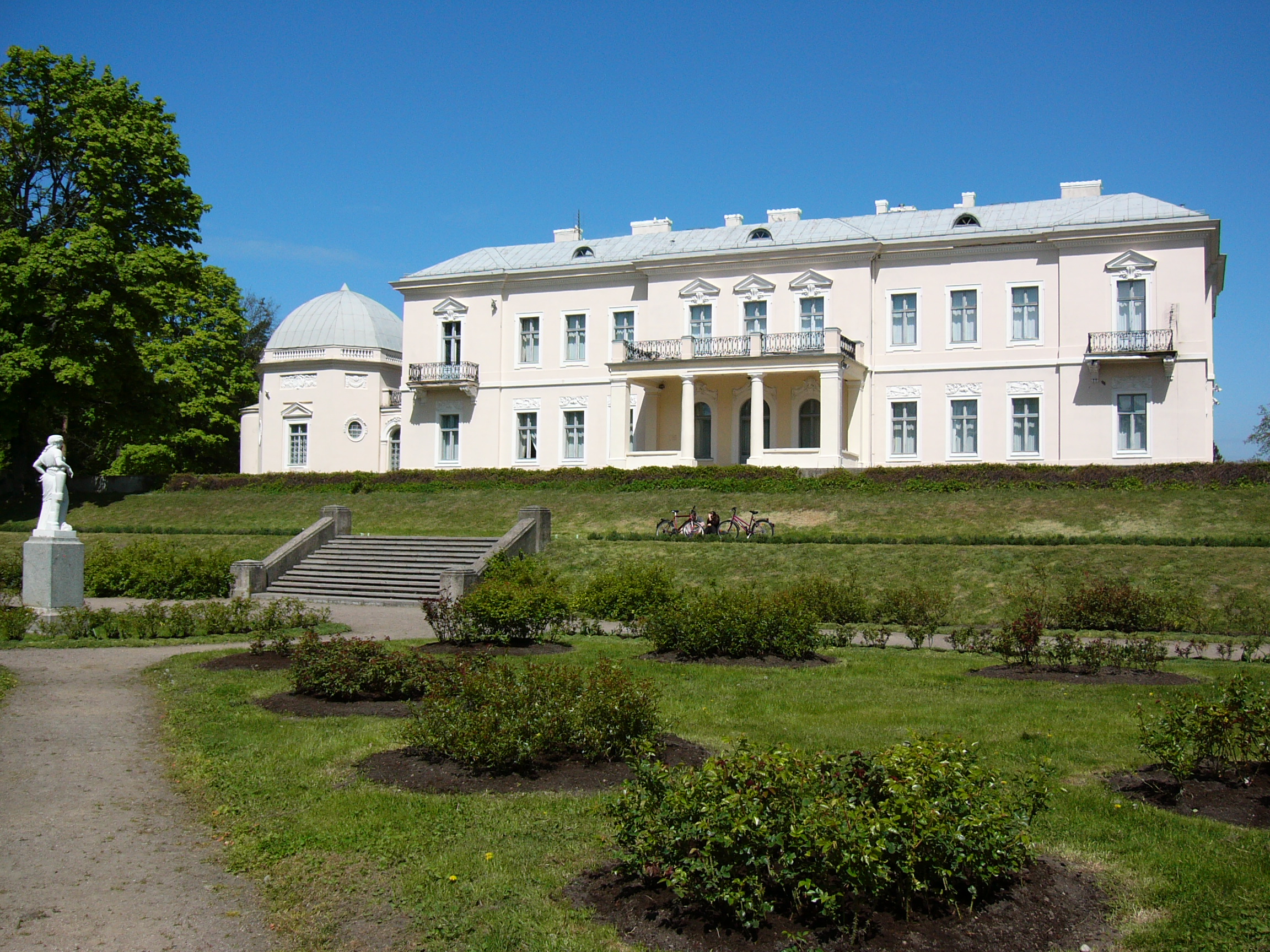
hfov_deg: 52.6
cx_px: 635
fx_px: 1284
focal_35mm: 35
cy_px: 476
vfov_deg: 40.7
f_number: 8
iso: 50
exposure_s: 1/200
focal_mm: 5.8
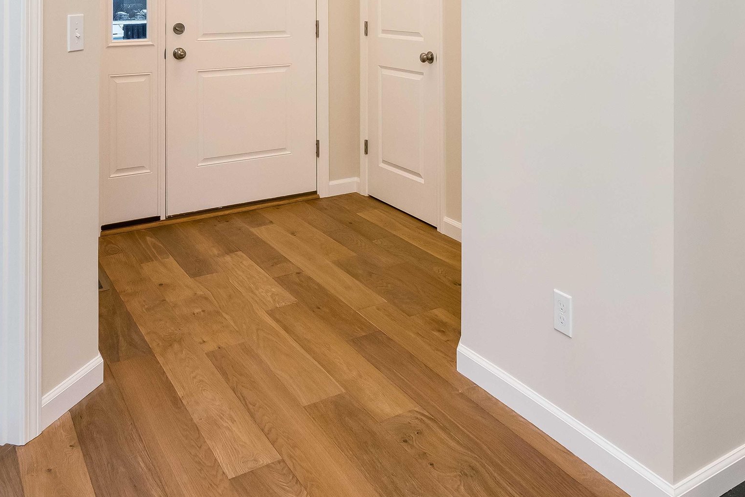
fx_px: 662
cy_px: 4
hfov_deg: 58.5
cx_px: 421
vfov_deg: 37.0
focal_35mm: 32
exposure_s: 1/60
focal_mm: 11
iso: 500
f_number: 7.1
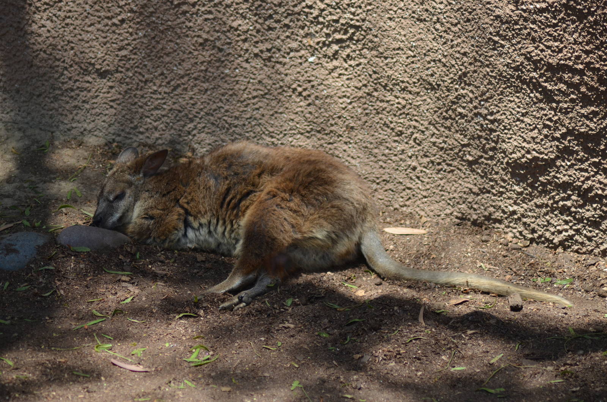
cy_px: 201
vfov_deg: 5.4
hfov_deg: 8.1
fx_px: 4291
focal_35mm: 255
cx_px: 304
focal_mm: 170
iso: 400
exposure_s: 1/1250
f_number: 4.5
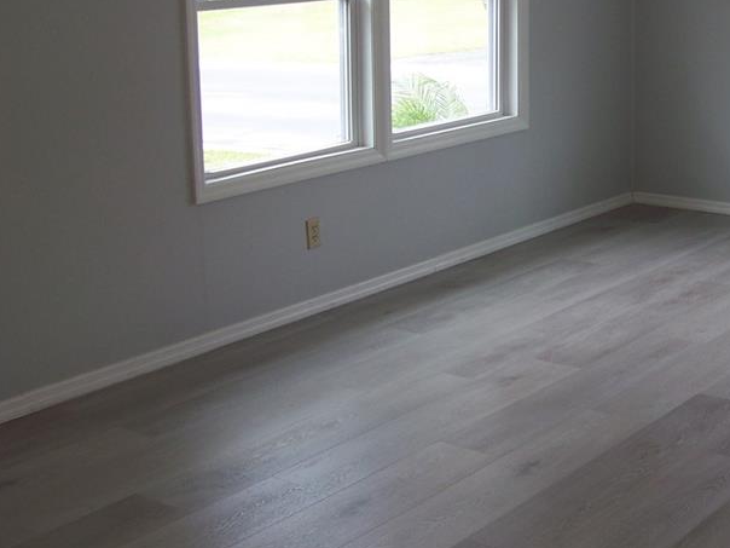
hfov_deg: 30.8
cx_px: 591
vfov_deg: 24.0
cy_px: 207
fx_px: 1286
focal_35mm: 61
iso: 64
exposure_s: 1/60
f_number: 2.8
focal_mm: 5.85
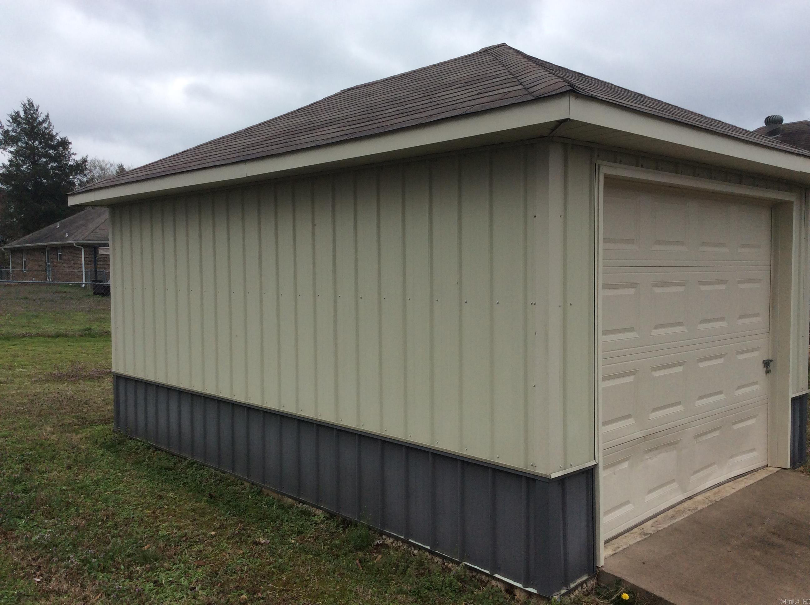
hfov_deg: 56.9
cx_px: 405
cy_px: 302
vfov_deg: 44.1
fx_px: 748
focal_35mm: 32
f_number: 2.4
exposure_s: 1/615
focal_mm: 3.3
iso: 32
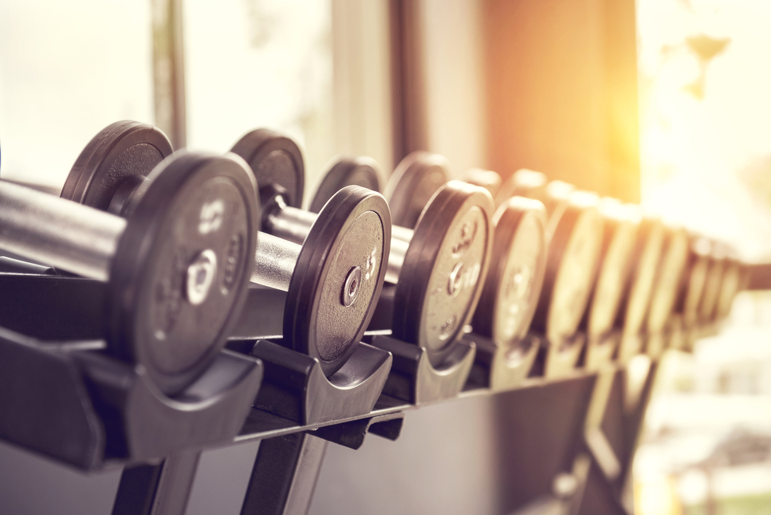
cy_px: 258
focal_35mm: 70
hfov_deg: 28.8
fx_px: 1500
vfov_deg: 19.5
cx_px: 386
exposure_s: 1/60
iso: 640
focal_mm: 70
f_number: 3.5
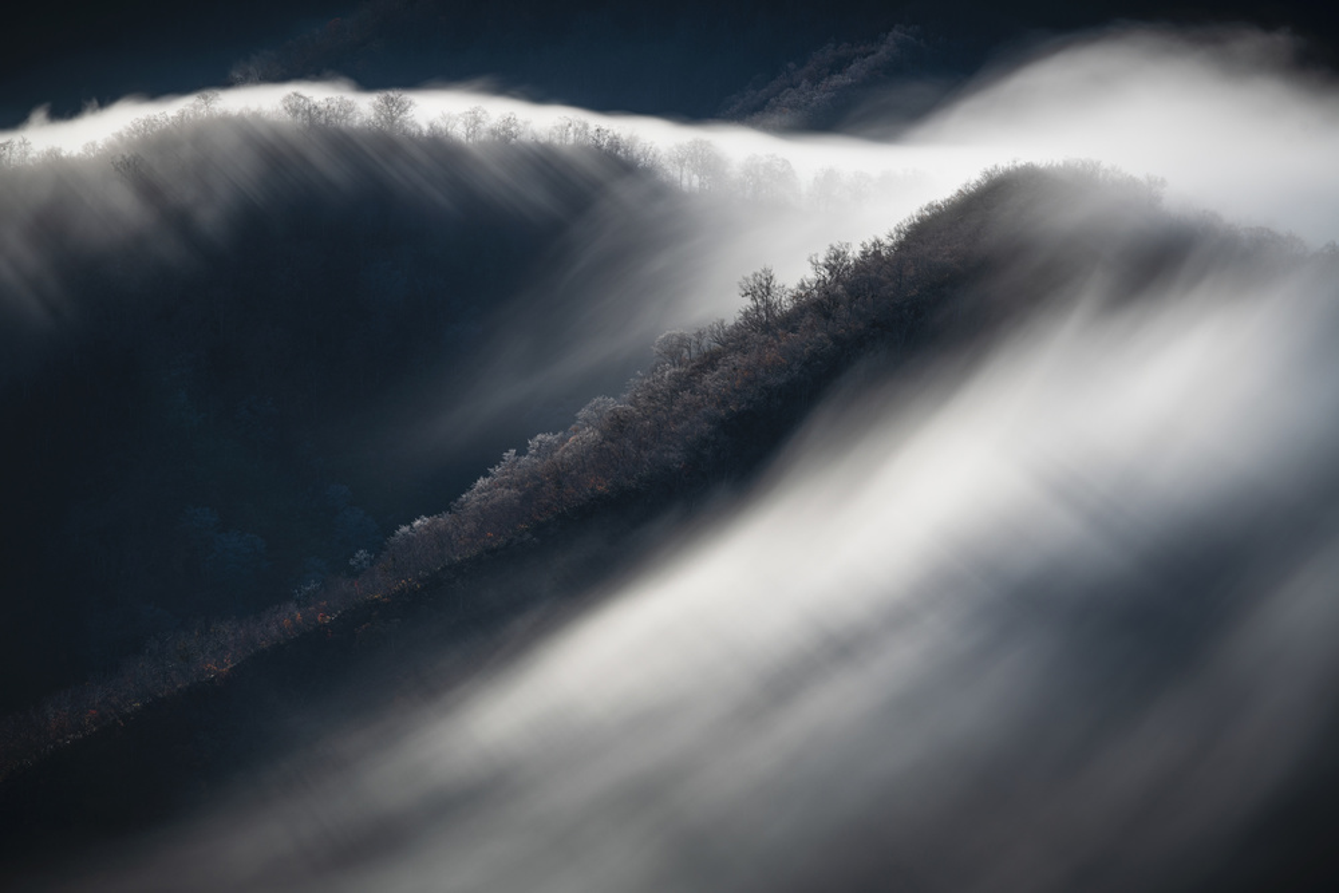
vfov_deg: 8.6
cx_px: 670
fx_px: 5952
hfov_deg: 12.8
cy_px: 446
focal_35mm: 160
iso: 64
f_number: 9
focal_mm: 160
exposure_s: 15
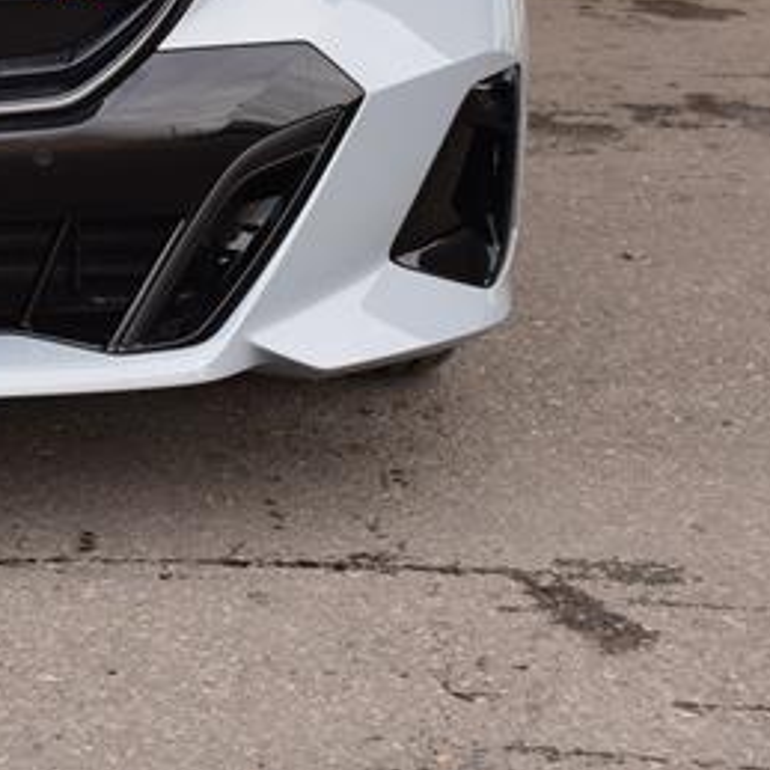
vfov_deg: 13.6
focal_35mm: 126
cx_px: -229
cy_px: -7
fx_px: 3171
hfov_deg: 13.4
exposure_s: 1/100
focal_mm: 32
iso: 400
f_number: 9
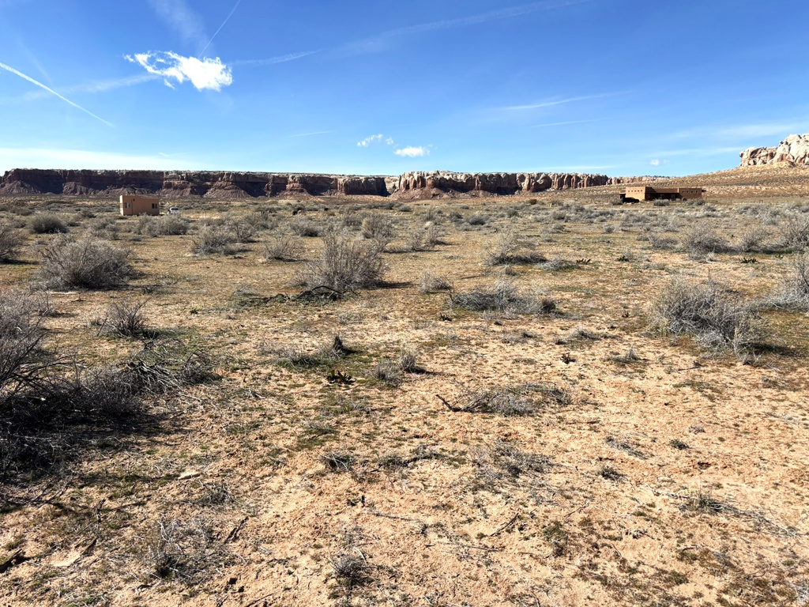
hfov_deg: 67.3
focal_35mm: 26
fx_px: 608
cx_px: 404
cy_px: 304
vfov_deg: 53.1
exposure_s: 1/4255
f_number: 1.6
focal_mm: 5.96
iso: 50
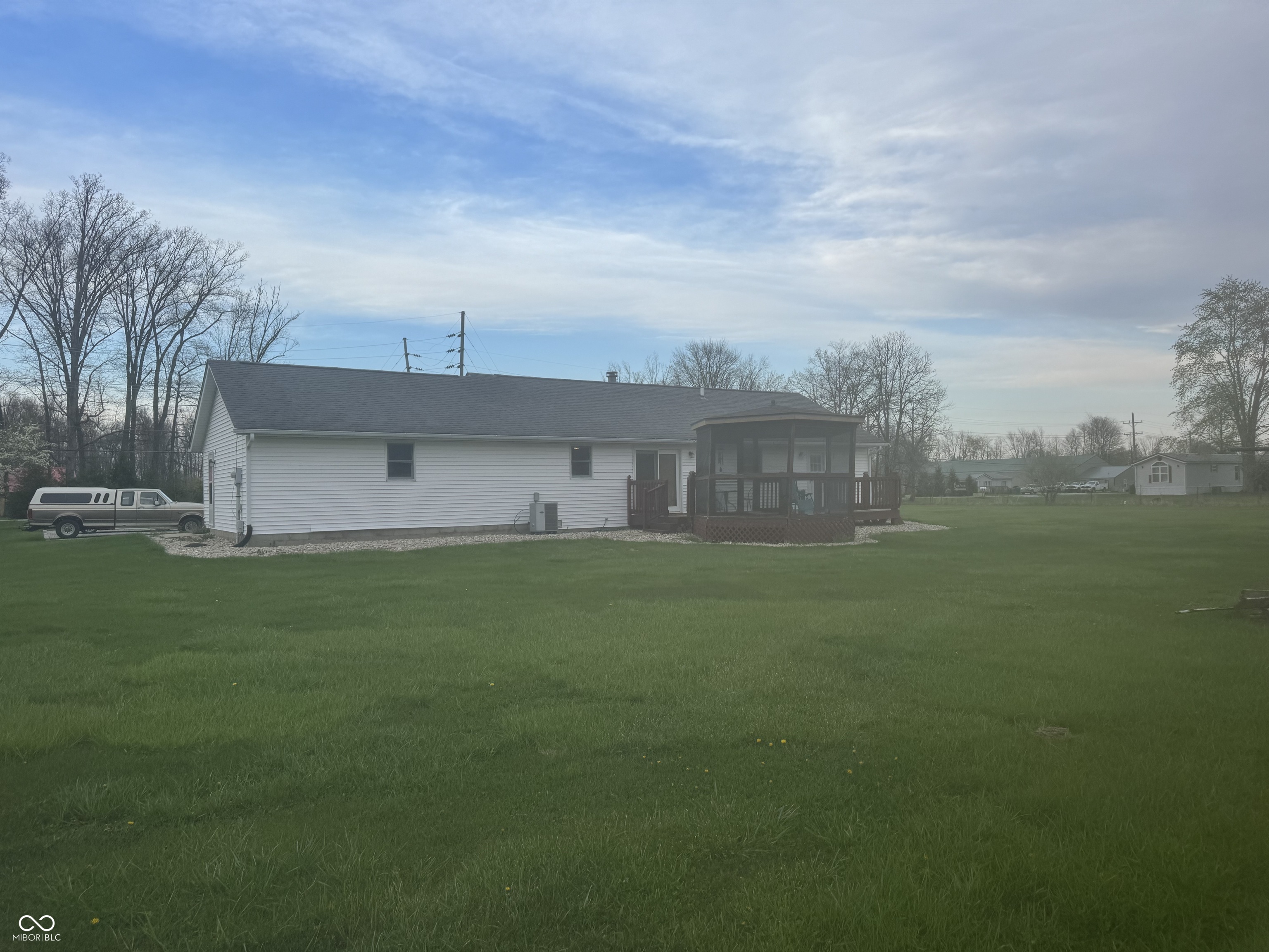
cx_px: 634
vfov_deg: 56.8
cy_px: 476
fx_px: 880
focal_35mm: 24
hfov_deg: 71.6
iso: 80
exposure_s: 1/980
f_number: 1.78
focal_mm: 6.76
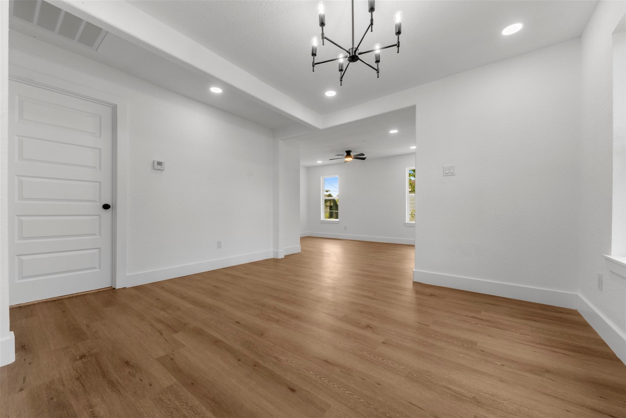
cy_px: 209
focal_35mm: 14
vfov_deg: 81.2
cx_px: 313
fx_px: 243
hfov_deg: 104.3
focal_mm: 14
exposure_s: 1/1.67
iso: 250
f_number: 9
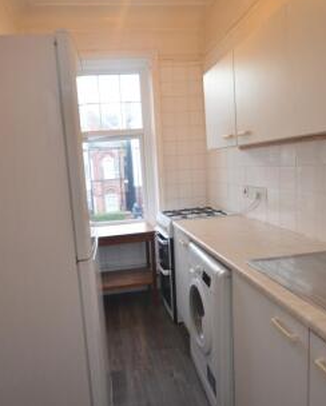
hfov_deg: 62.9
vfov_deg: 75.0
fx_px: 265
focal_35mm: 22
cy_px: 197
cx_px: 139
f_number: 4
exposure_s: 1/60
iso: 640
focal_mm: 10
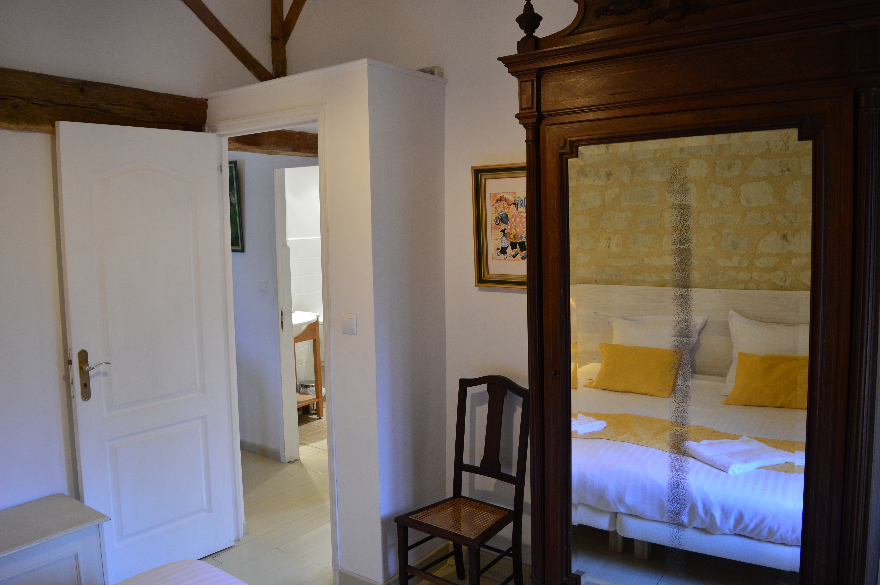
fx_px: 659
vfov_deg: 47.8
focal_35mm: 27
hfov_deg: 67.4
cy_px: 292
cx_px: 440
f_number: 4
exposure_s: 1/30
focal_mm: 18
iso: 640
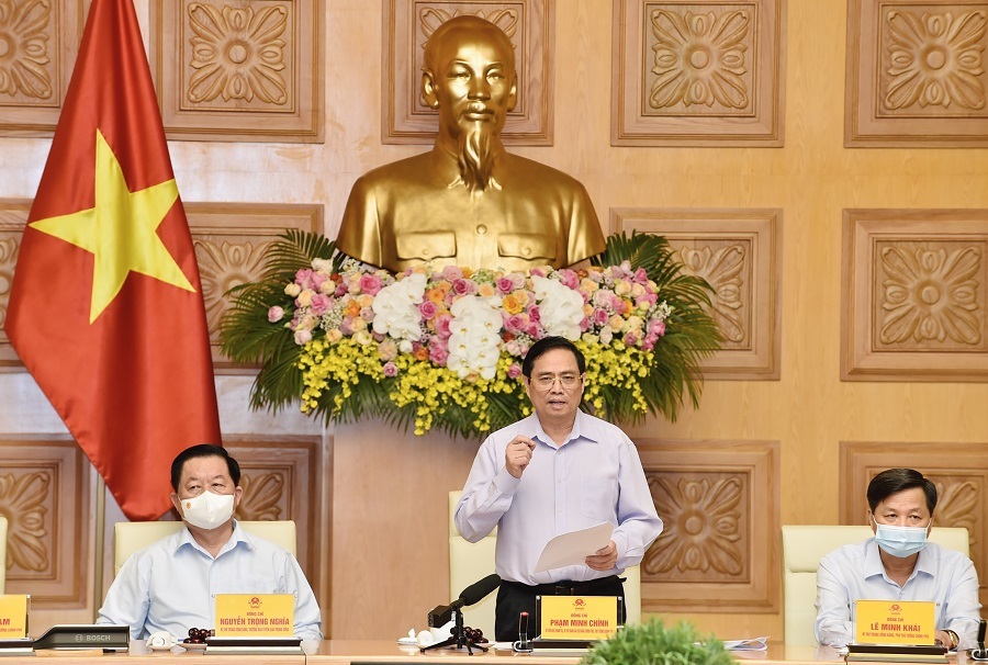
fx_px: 5230
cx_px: 494
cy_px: 332
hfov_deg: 10.8
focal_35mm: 190
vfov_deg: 7.3
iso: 640
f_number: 3.2
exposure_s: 1/160
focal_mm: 190
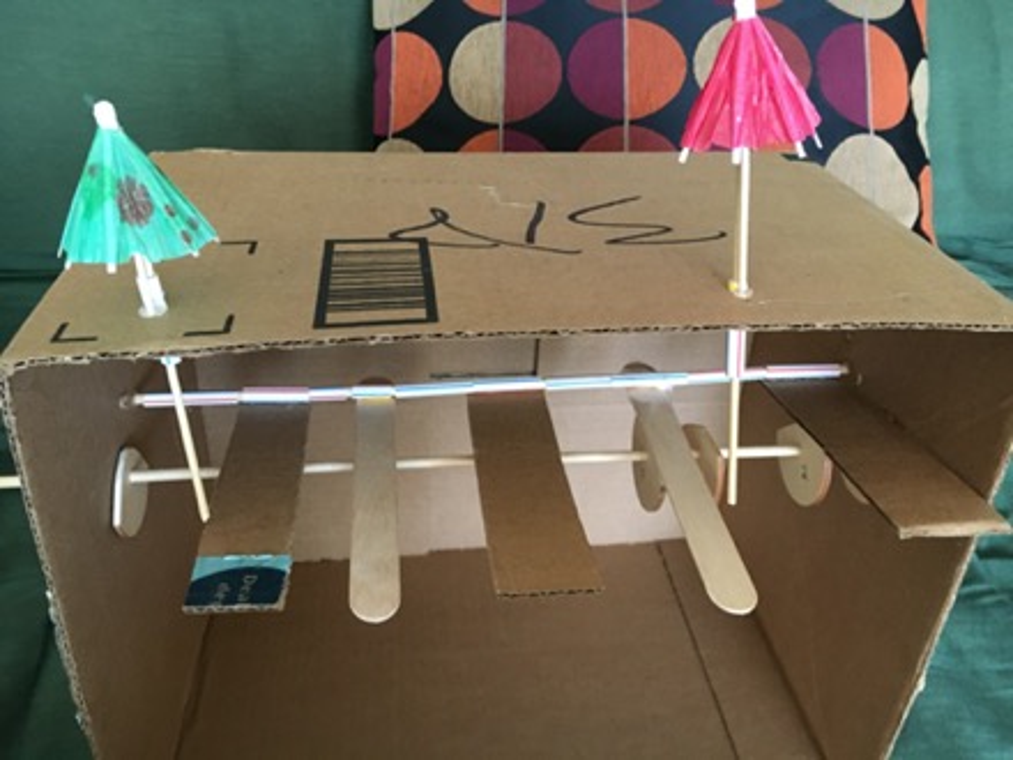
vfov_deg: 48.2
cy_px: 380
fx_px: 849
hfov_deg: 61.7
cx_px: 506
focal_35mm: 29
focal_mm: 4.15
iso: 200
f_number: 2.2
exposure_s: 1/30
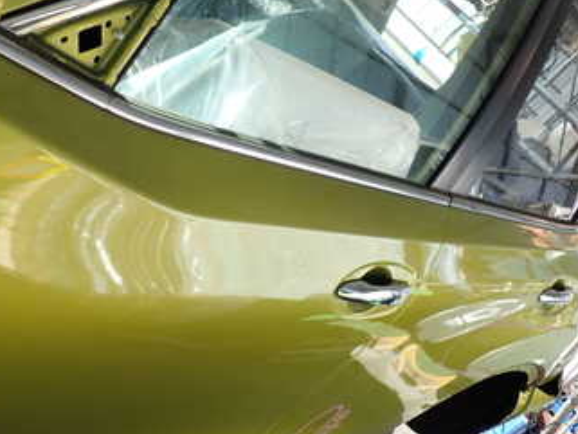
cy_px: 194
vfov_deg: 26.1
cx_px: 115
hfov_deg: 33.3
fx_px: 935
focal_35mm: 56
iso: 100
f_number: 2.3
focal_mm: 5.4
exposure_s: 1/320
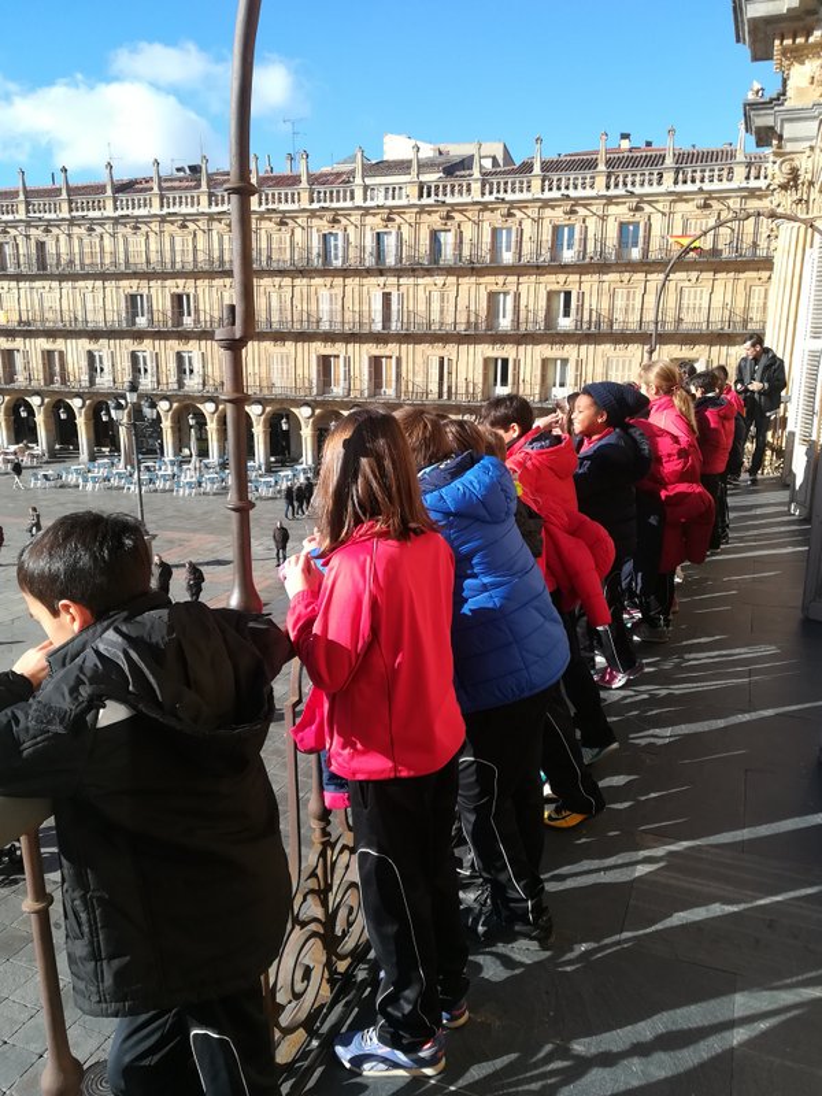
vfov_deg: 67.3
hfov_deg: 53.1
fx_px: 823
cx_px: 411
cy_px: 548
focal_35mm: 26
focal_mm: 3.83
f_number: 2.2
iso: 50
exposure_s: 1/506
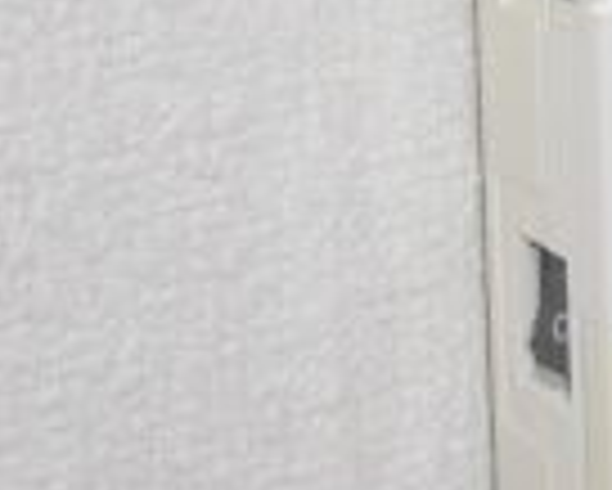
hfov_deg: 10.7
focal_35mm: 174
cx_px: 896
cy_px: -40
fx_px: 3154
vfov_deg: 8.8
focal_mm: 7.9
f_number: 2.8
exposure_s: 1/60
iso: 80
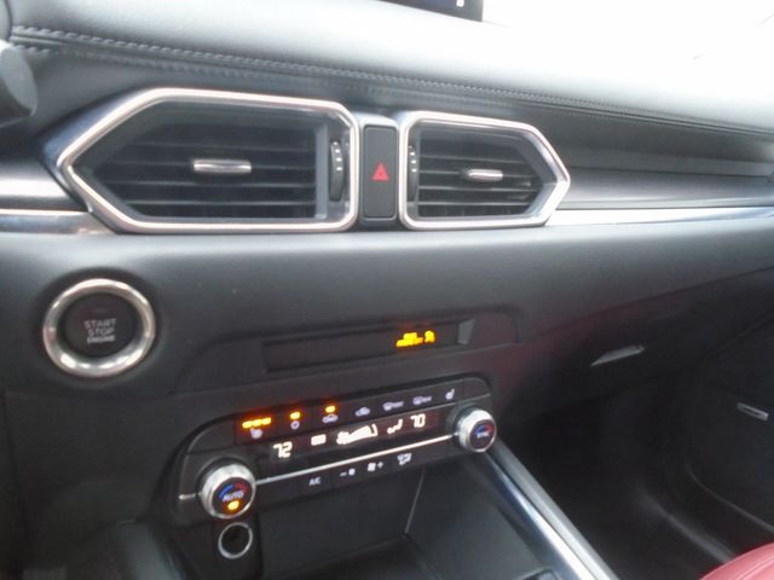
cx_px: 387
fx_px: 581
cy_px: 290
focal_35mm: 26
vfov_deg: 53.1
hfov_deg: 67.3
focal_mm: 4.6
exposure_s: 1/10
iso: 400
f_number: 3.2
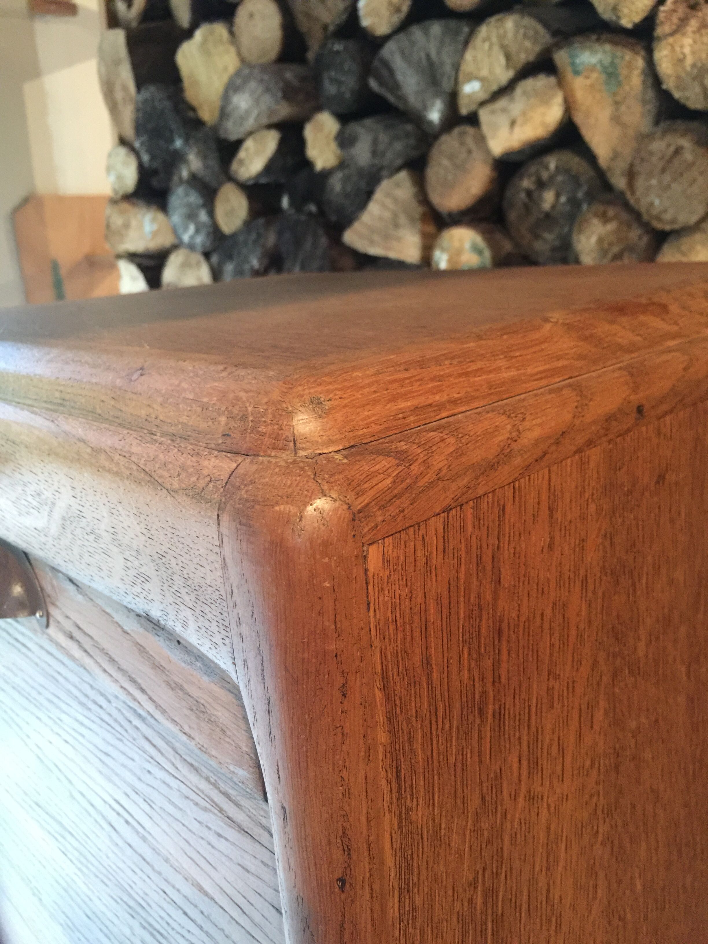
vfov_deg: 61.7
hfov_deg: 48.2
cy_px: 472
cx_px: 354
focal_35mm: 29
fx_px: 791
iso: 160
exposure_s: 1/8
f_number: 2.2
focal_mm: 4.15
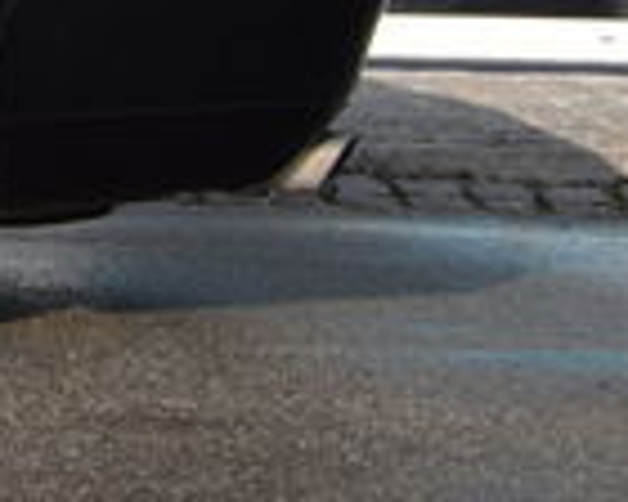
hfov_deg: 5.6
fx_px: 6115
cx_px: -1166
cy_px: -910
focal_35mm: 329
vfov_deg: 4.5
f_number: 10
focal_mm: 32
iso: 200
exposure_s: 1/400
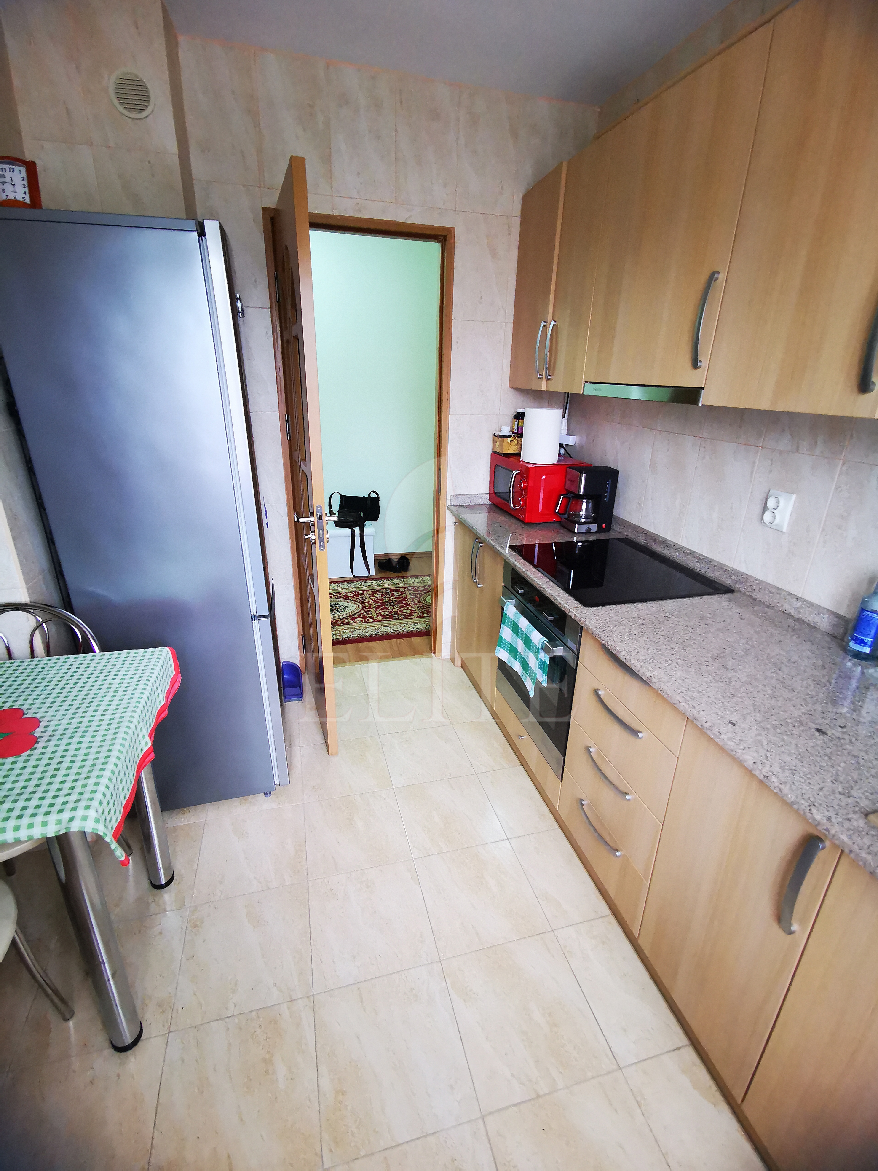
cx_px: 439
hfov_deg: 78.1
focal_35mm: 16
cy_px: 586
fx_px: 541
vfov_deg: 94.5
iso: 400
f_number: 2.2
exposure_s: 1/30
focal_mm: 2.35
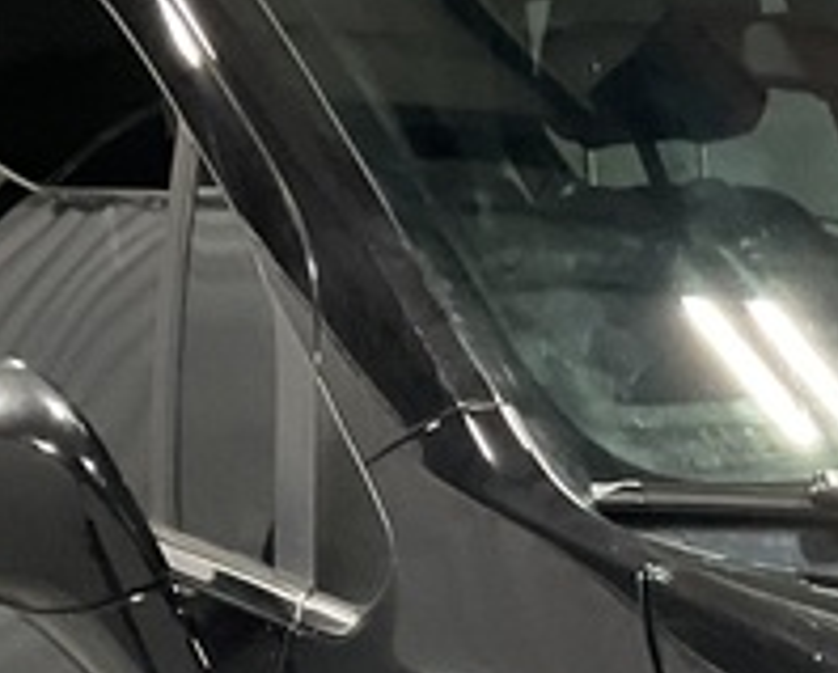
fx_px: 3403
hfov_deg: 13.4
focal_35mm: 137
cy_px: 1096
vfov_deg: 10.8
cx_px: 1164
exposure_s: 1/60
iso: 125
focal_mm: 3
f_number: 1.8
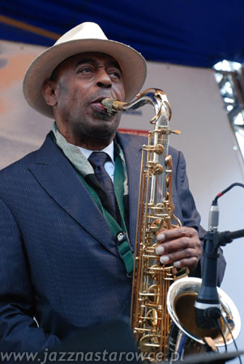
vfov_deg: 19.4
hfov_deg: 13.1
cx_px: 122
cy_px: 182
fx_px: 1065
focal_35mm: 105
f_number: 5.6
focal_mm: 70
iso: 800
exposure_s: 1/25
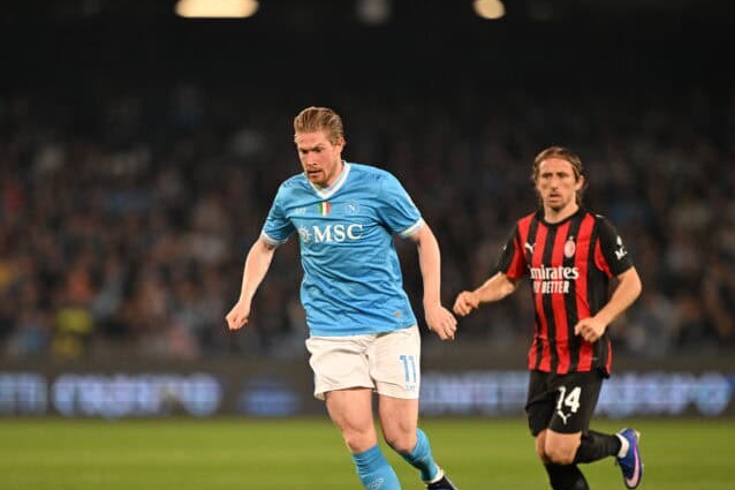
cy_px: 316
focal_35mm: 539
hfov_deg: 3.8
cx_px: 329
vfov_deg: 2.5
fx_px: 11001
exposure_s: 1/1600
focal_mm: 400
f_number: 2.8
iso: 2500
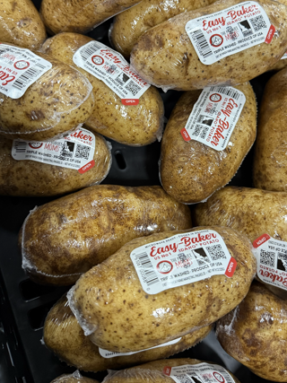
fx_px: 398
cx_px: 161
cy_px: 151
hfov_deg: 39.6
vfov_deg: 51.0
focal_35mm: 36
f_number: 1.78
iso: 400
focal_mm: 6.76
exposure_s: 1/60
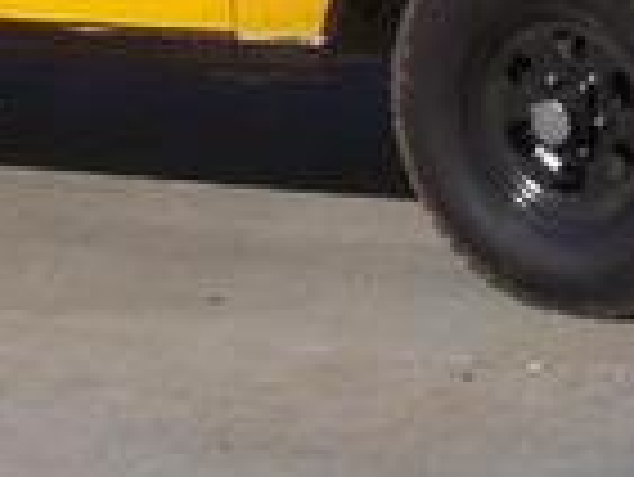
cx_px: 99
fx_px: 2530
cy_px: -178
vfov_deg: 10.5
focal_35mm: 138
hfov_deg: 14.2
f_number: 8
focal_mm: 6
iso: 100
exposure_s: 1/362
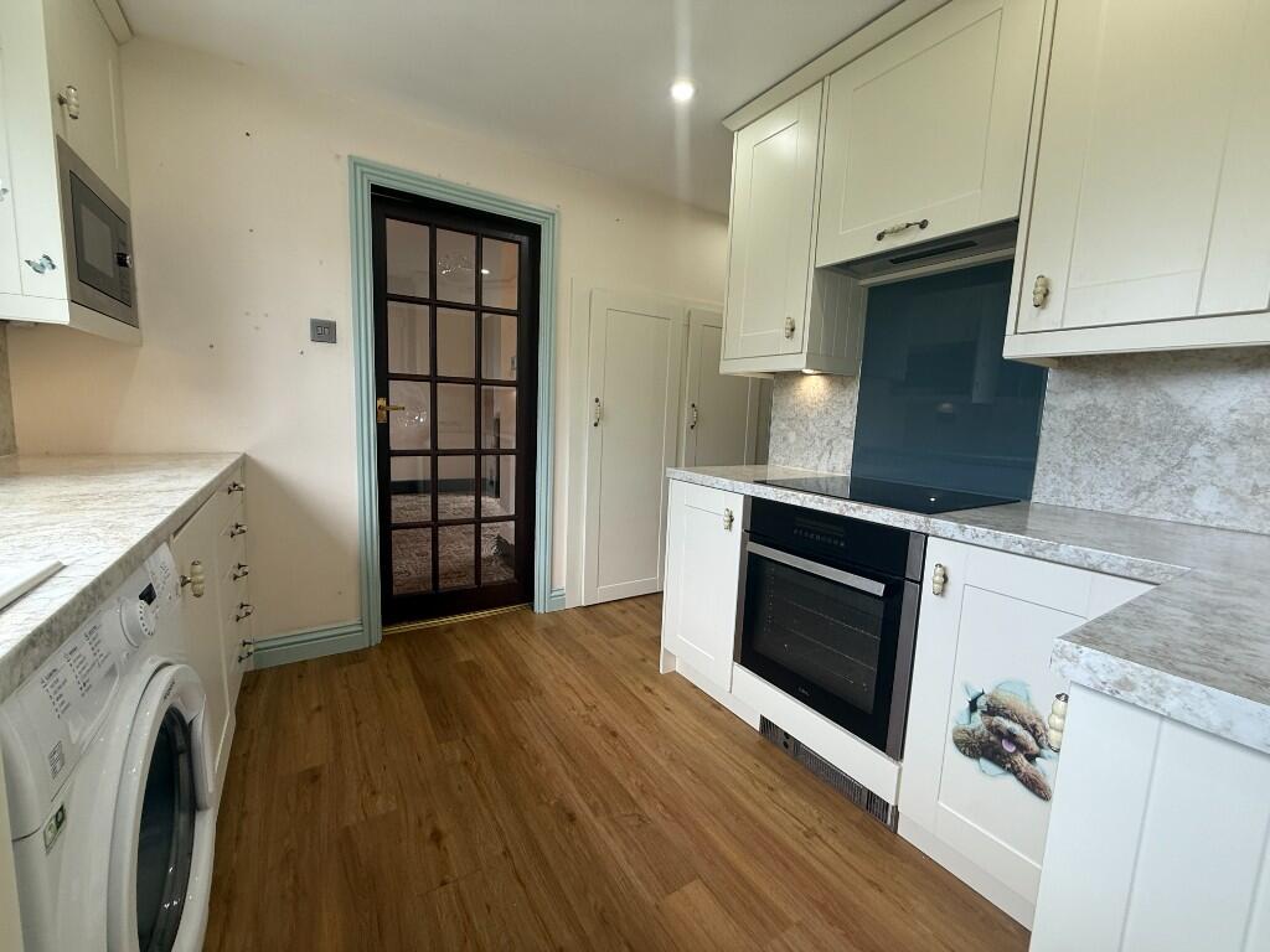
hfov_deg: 102.1
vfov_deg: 85.7
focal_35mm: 14
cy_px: 476
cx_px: 635
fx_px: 514
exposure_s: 1/100
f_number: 2.2
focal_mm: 2.22
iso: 100
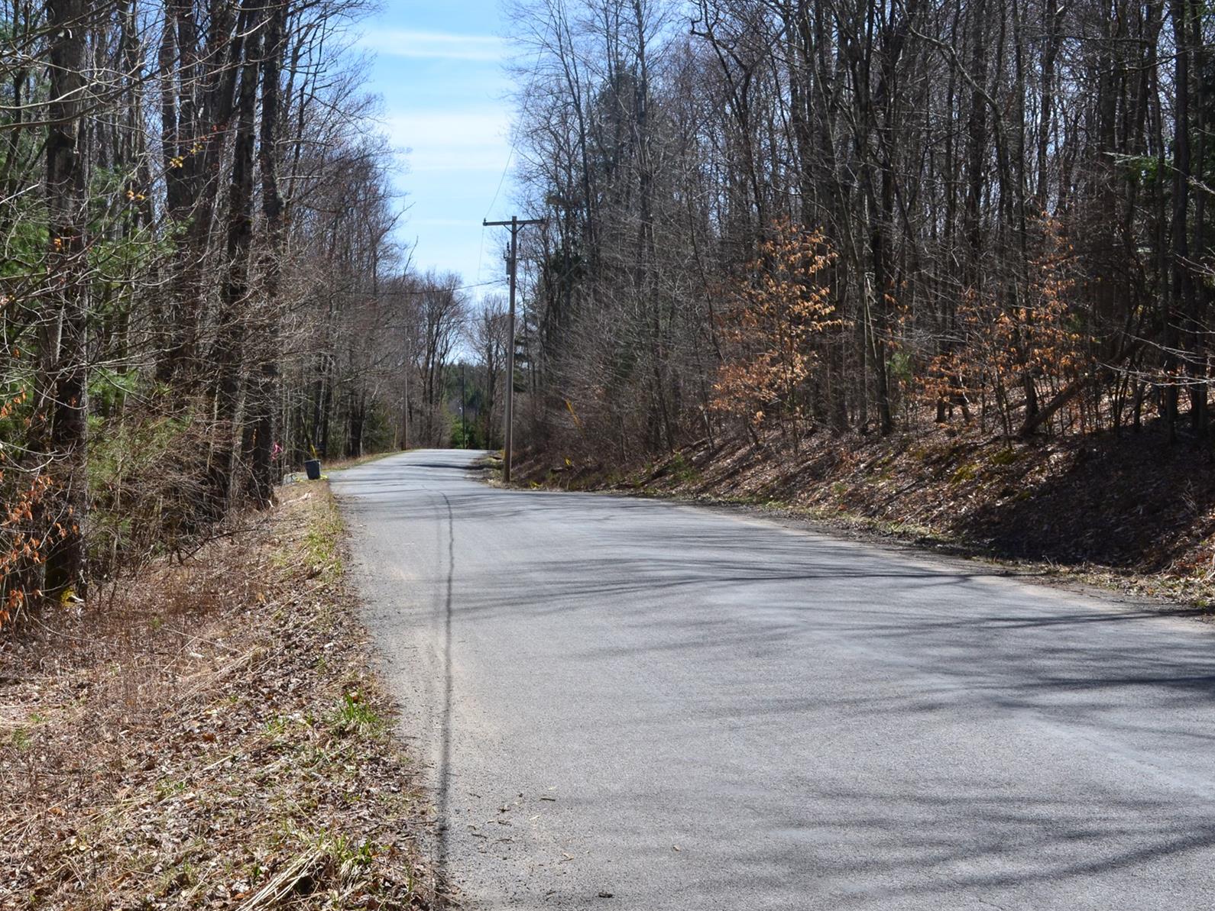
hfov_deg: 36.6
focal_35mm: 52
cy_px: 485
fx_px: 1825
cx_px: 439
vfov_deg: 28.0
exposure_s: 1/320
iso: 400
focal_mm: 28
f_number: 10
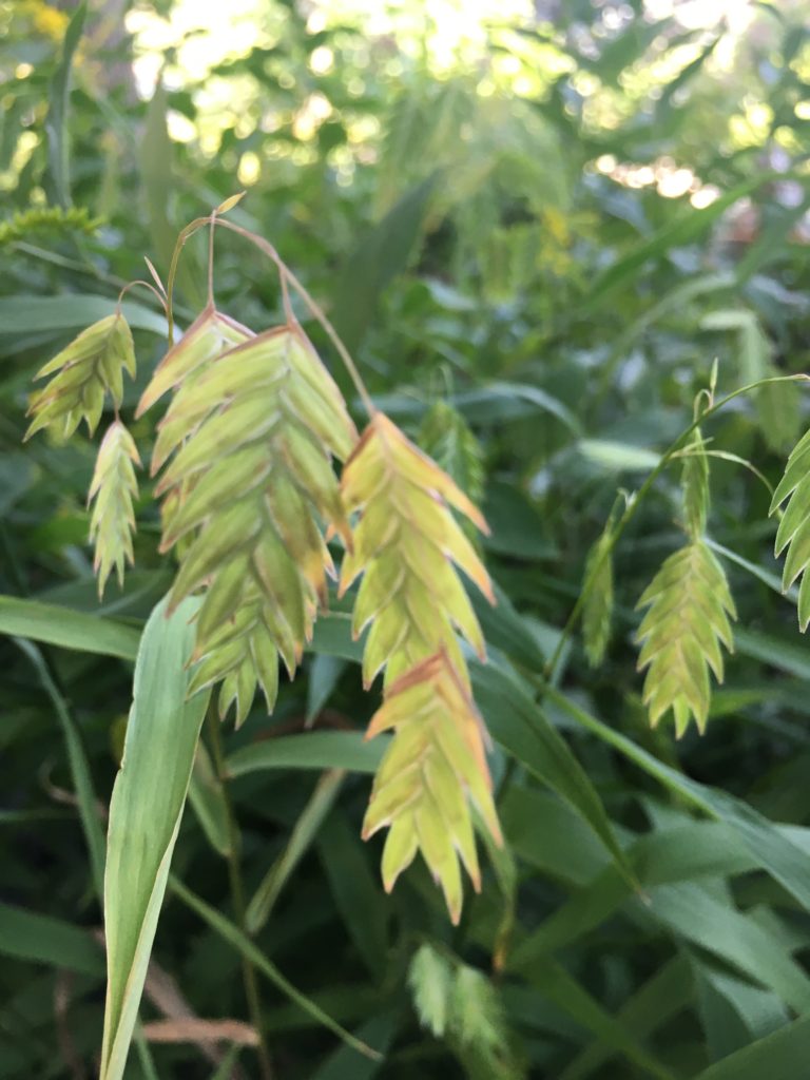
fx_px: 905
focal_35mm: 29
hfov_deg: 48.2
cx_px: 405
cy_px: 540
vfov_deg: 61.7
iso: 25
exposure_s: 1/30
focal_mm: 4.15
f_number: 2.2
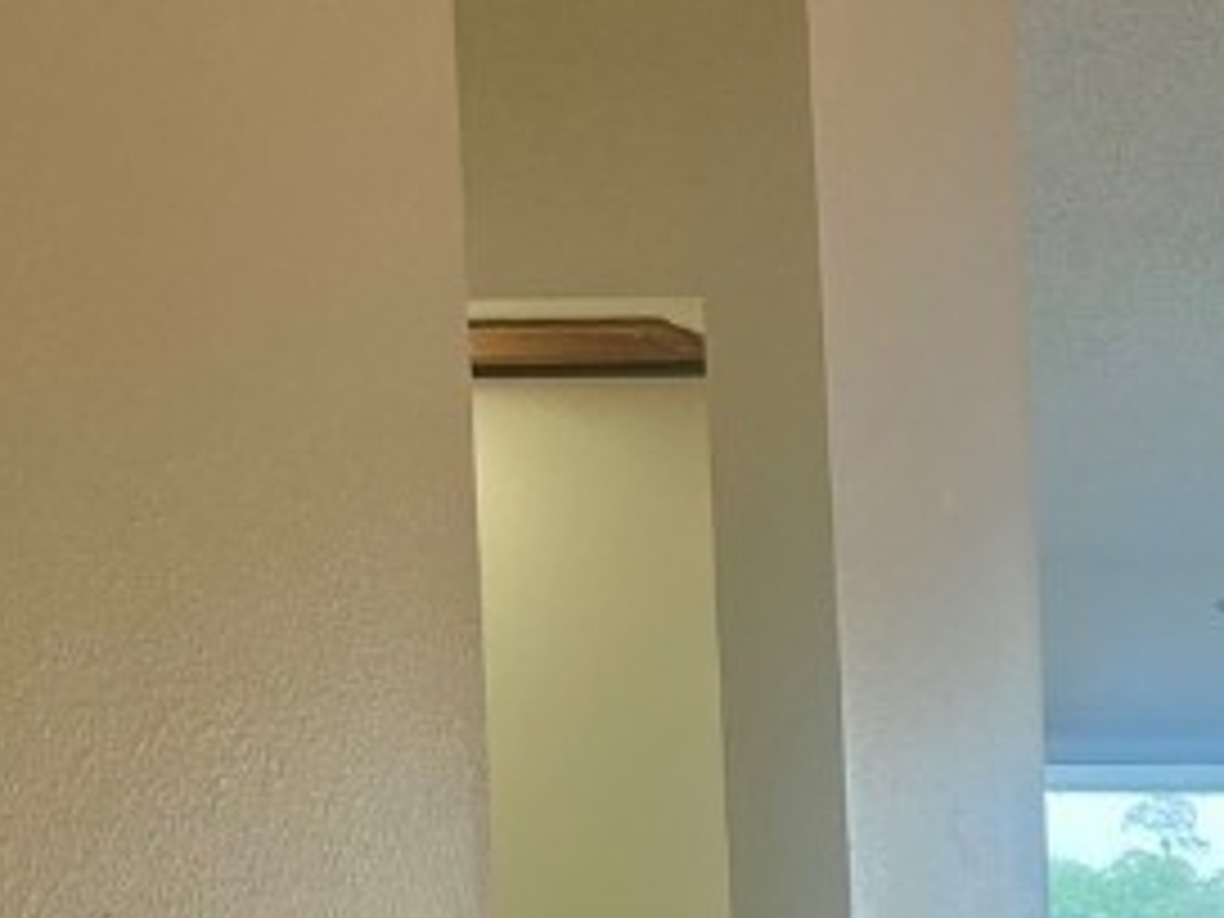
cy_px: 1354
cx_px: 1894
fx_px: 3465
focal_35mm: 98
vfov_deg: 14.2
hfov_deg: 17.7
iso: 40
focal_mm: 5.7
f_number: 1.5
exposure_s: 1/157
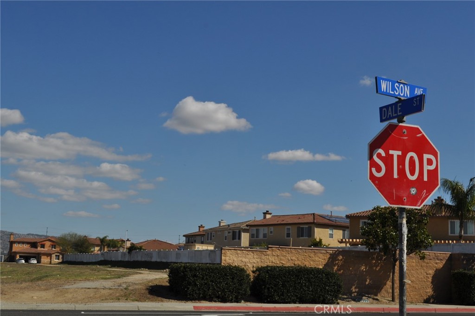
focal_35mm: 51
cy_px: 158
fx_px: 672
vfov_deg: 26.4
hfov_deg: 38.9
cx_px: 238
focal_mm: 34
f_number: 13
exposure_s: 1/640
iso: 200
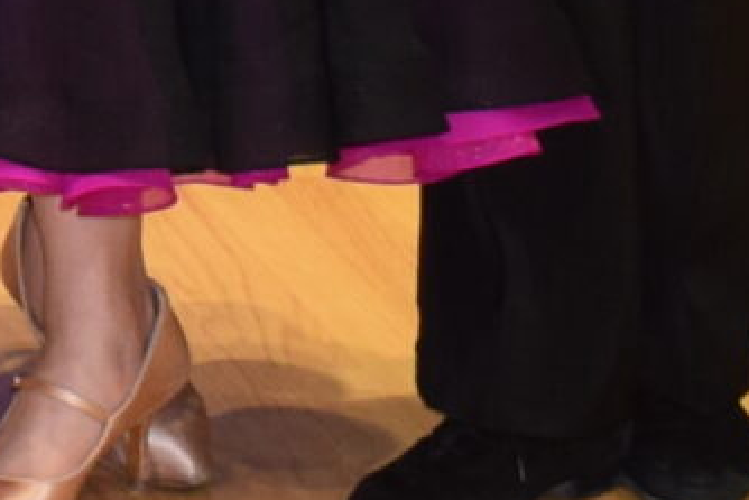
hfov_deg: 6.9
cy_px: -1178
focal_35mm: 276
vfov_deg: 4.7
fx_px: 5745
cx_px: -1283
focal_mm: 24
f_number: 4.5
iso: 800
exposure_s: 1/80
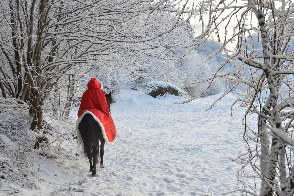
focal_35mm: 60
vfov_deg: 22.6
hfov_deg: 33.4
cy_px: 98
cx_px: 147
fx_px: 490
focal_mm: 40
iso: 200
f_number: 9
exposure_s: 1/60
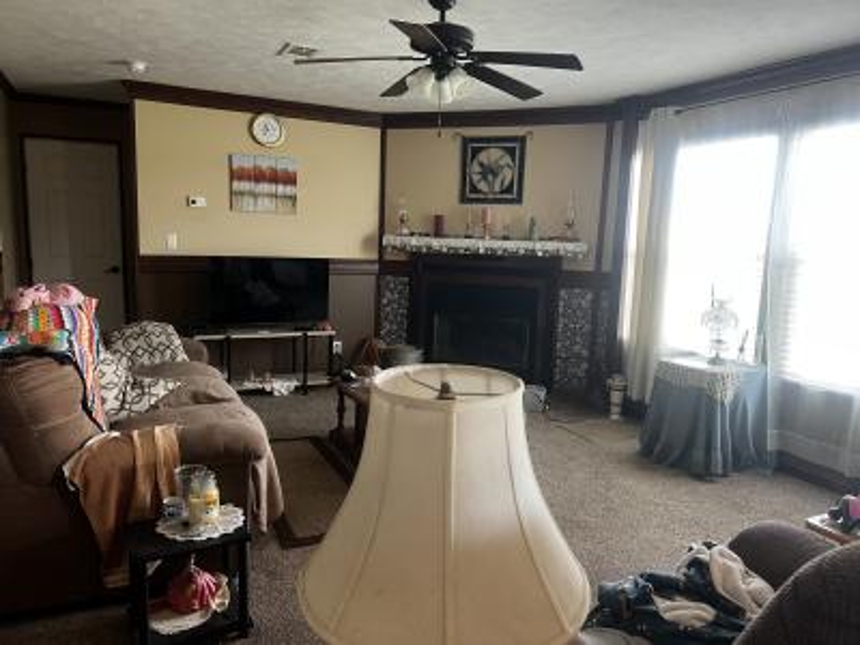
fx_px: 646
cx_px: 430
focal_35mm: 26
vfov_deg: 53.1
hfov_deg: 67.3
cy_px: 322
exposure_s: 1/60
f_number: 1.5
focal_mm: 5.7
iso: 160
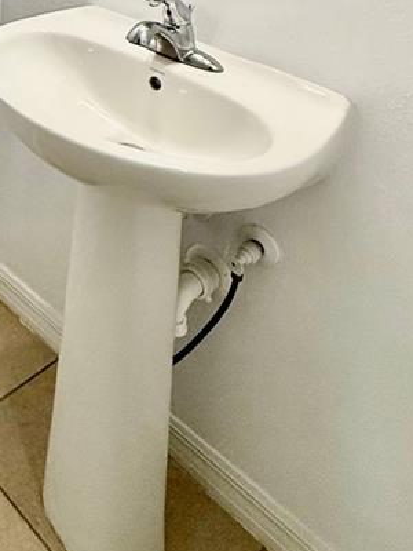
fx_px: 668
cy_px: -167
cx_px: -151
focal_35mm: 42
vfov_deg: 33.0
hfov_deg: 27.4
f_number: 2.2
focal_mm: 2.22
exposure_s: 1/120
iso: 200
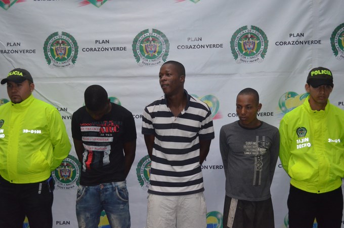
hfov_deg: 43.7
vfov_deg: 29.7
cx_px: 172
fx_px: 429
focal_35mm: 45
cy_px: 114
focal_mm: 30
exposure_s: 1/60
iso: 3200
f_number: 4.5
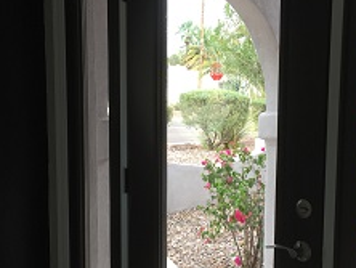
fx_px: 618
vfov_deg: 24.4
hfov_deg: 32.1
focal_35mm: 60
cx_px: 207
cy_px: 177
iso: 32
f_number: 2.2
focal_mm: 4.15
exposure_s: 1/120
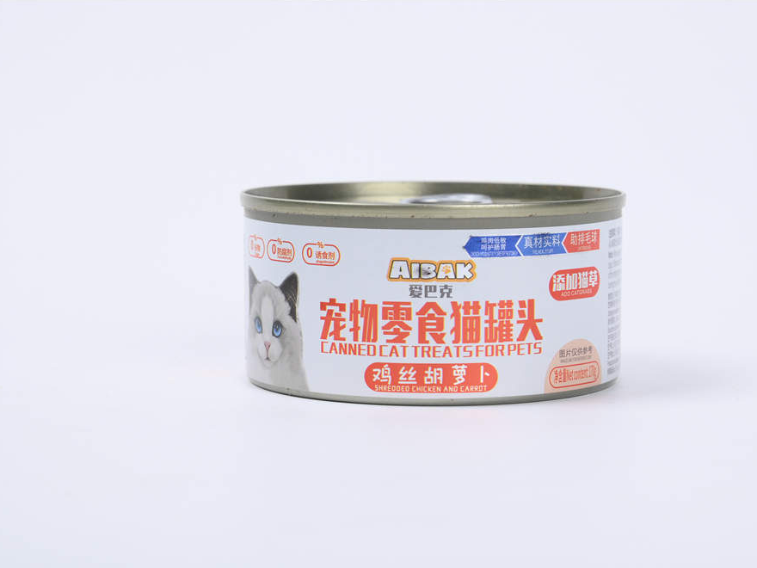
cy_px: 284
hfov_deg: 15.0
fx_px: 2865
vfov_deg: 11.3
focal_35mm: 131
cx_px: 419
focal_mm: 120
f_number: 11
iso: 100
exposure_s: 1/125
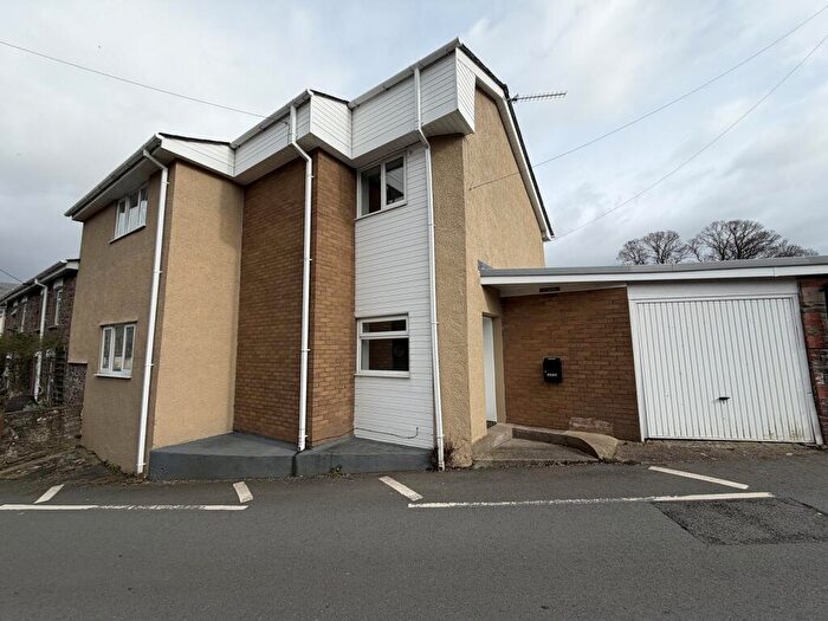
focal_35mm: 14
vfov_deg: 85.7
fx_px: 335
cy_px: 310
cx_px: 414
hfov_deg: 102.1
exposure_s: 1/779
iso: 20
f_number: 2.2
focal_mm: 2.22
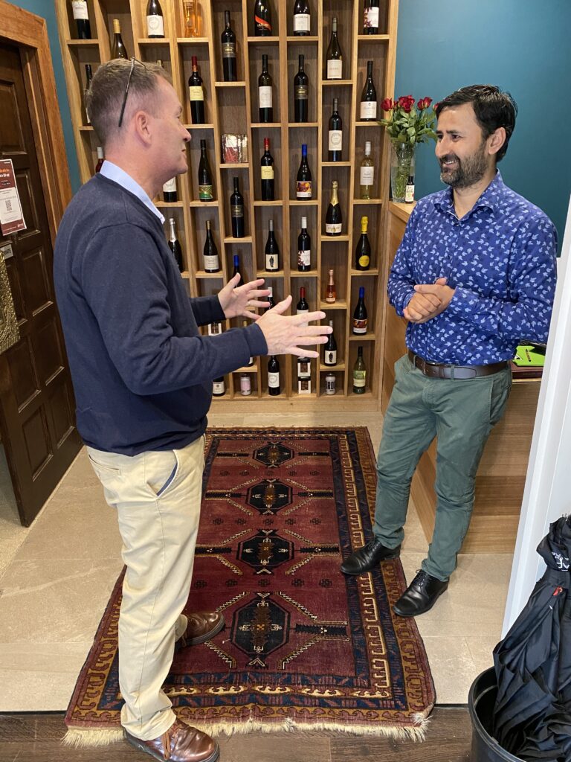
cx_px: 286
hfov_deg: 53.1
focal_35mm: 26
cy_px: 381
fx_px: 572
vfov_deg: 67.3
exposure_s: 1/50
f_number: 1.8
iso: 400
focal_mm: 4.25
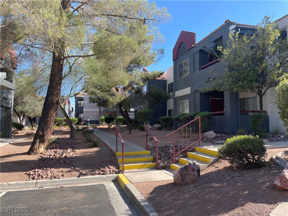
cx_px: 144
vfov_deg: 53.1
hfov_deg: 67.3
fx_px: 216
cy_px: 108
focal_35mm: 26
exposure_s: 1/1082
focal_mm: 4.2
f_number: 1.6
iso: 32
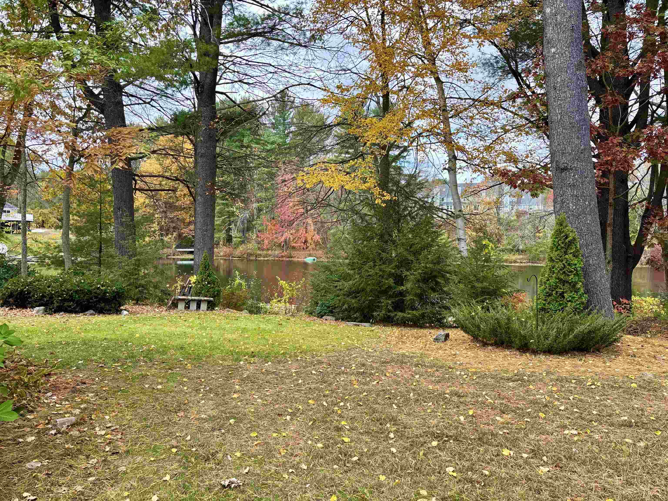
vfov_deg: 53.1
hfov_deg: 67.3
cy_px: 250
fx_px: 502
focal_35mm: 26
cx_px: 334
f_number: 1.6
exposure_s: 1/380
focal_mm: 5.96
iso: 50
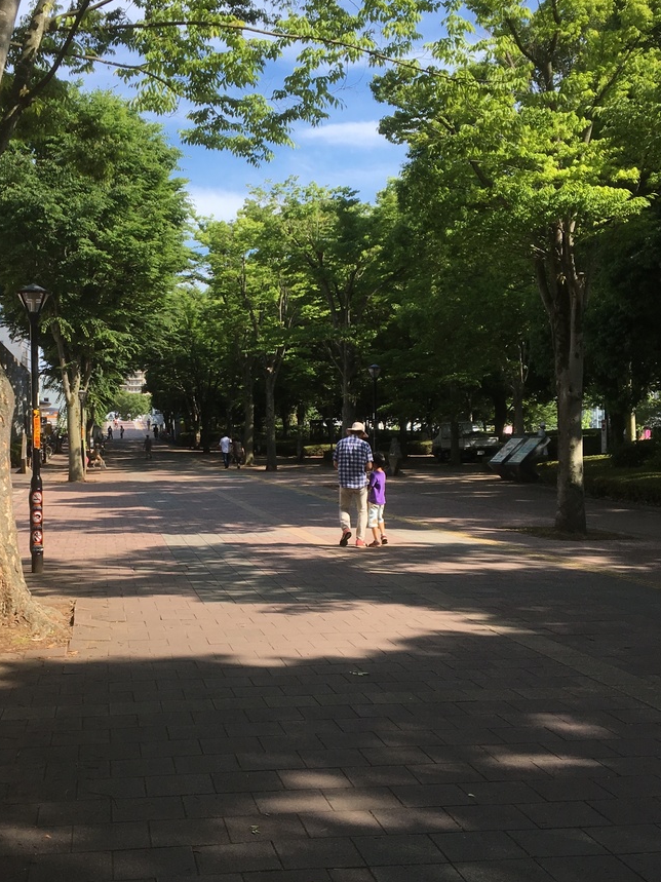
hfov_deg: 31.8
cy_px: 441
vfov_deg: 42.1
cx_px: 196
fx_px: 1146
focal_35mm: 45
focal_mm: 4.15
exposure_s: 1/855
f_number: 2.2
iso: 25
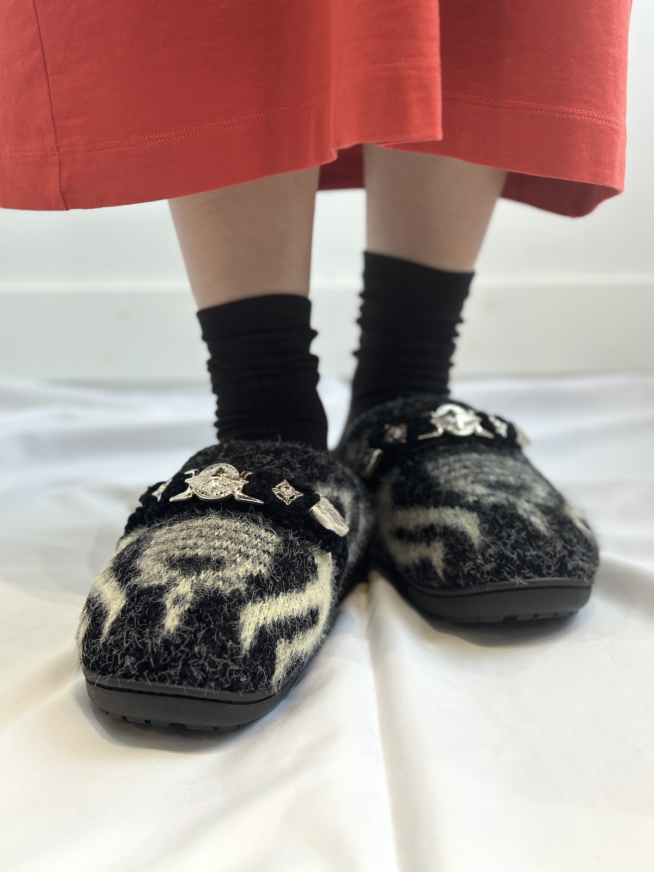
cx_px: 327
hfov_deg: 30.3
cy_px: 436
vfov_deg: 39.7
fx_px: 1209
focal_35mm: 48
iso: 80
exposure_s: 1/212
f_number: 1.78
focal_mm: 6.86
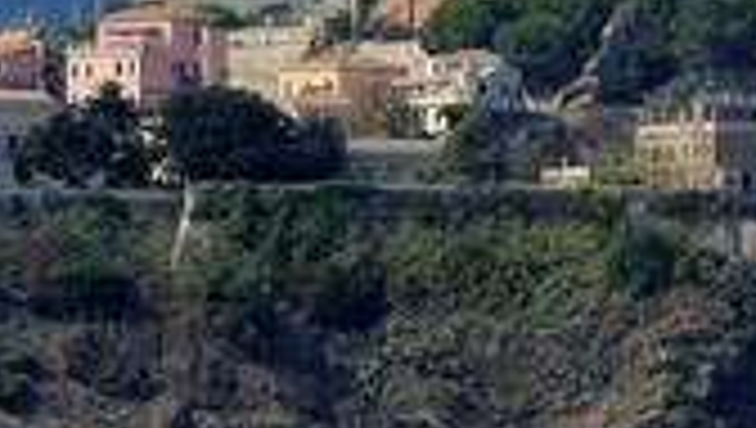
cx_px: 540
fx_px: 9434
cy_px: 171
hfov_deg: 4.6
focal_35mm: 470
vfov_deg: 2.6
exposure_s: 1/320
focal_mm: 180
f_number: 10
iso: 200
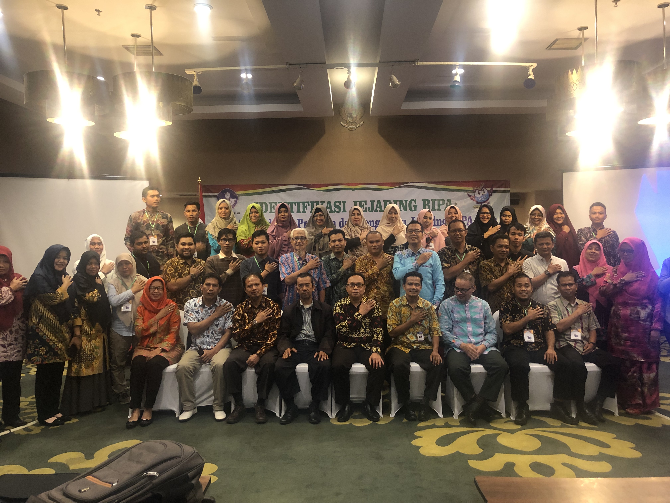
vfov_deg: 49.7
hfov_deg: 63.4
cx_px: 335
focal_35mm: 28
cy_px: 252
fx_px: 542
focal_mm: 3.99
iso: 100
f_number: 1.8
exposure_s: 1/9
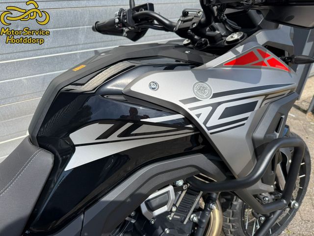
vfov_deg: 56.8
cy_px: 118
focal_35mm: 24
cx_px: 157
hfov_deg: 71.6
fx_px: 218
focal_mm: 6.76
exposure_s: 1/4167
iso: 100
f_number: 1.78
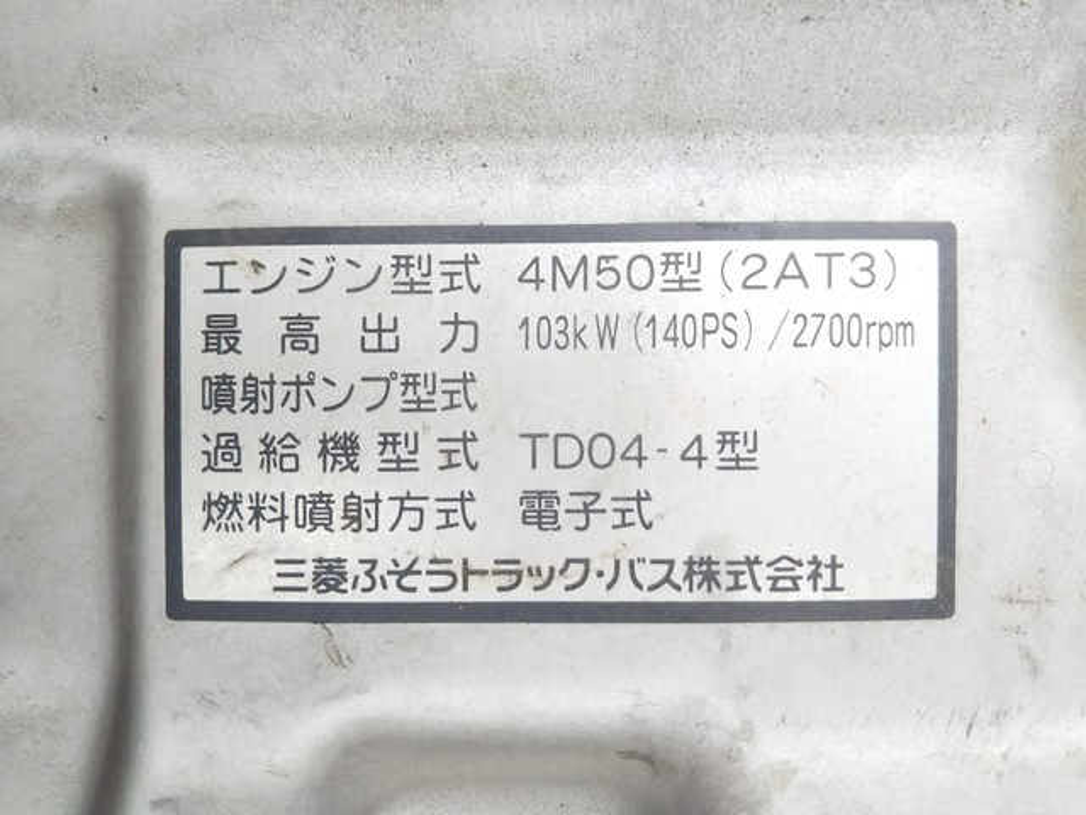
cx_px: 543
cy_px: 408
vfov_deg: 46.8
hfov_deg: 60.0
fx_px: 941
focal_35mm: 30
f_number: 2.2
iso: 64
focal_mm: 4
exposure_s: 1/120
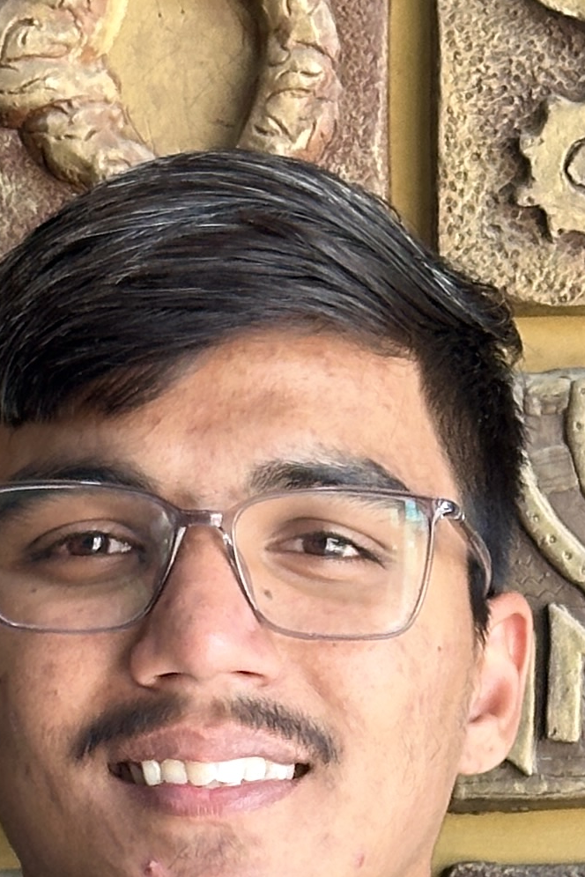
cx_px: 272
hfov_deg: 6.8
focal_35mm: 202
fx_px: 4923
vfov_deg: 10.1
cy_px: 956
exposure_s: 1/100
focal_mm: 6.86
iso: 100
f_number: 1.78
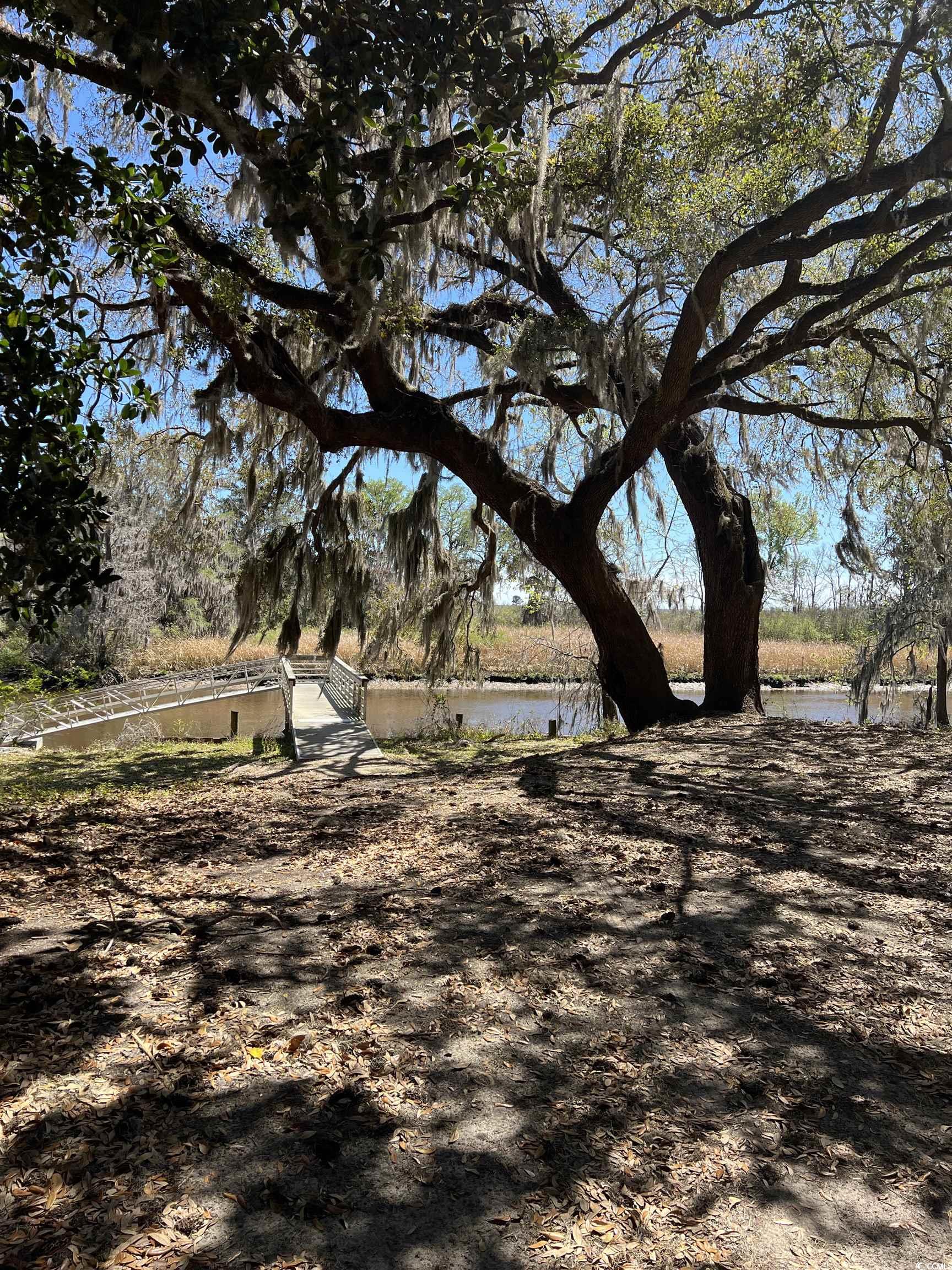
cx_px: 476
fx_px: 953
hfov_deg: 53.1
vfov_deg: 67.3
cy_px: 635
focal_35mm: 26
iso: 50
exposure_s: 1/1488
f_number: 1.5
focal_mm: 5.7
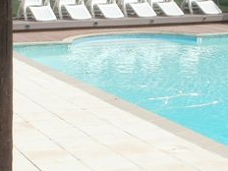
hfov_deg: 18.0
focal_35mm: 109
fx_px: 718
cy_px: 40
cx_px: 105
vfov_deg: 13.5
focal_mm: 6.3
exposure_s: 1/800
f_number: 5.6
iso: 100
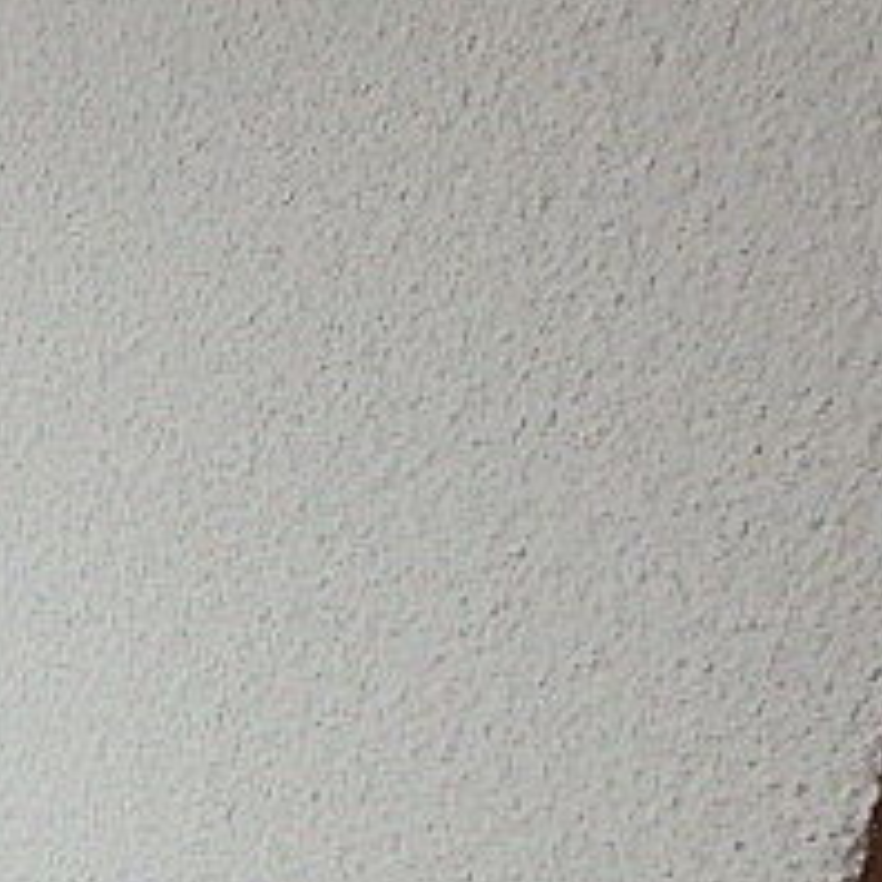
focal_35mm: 60
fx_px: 1730
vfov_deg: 26.5
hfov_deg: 24.9
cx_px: -254
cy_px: 958
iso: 200
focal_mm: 3.7
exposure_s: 1/40
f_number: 3.5
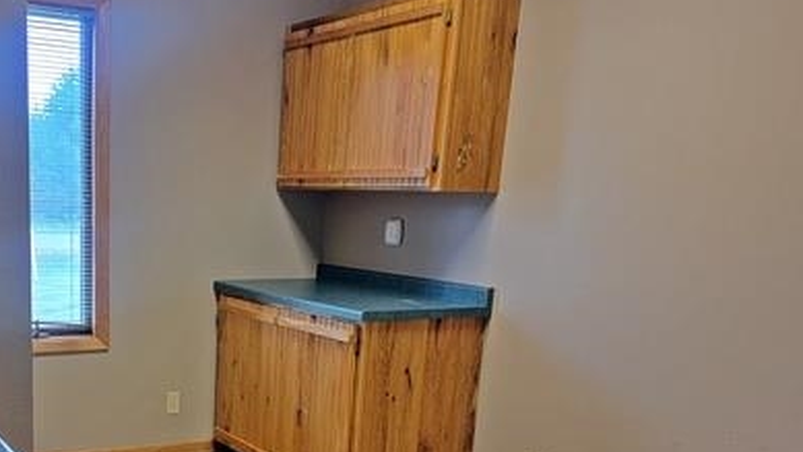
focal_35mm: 43
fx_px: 916
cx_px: 178
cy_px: 396
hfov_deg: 45.3
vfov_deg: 26.9
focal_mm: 6.7
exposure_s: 1/40
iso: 160
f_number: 1.8
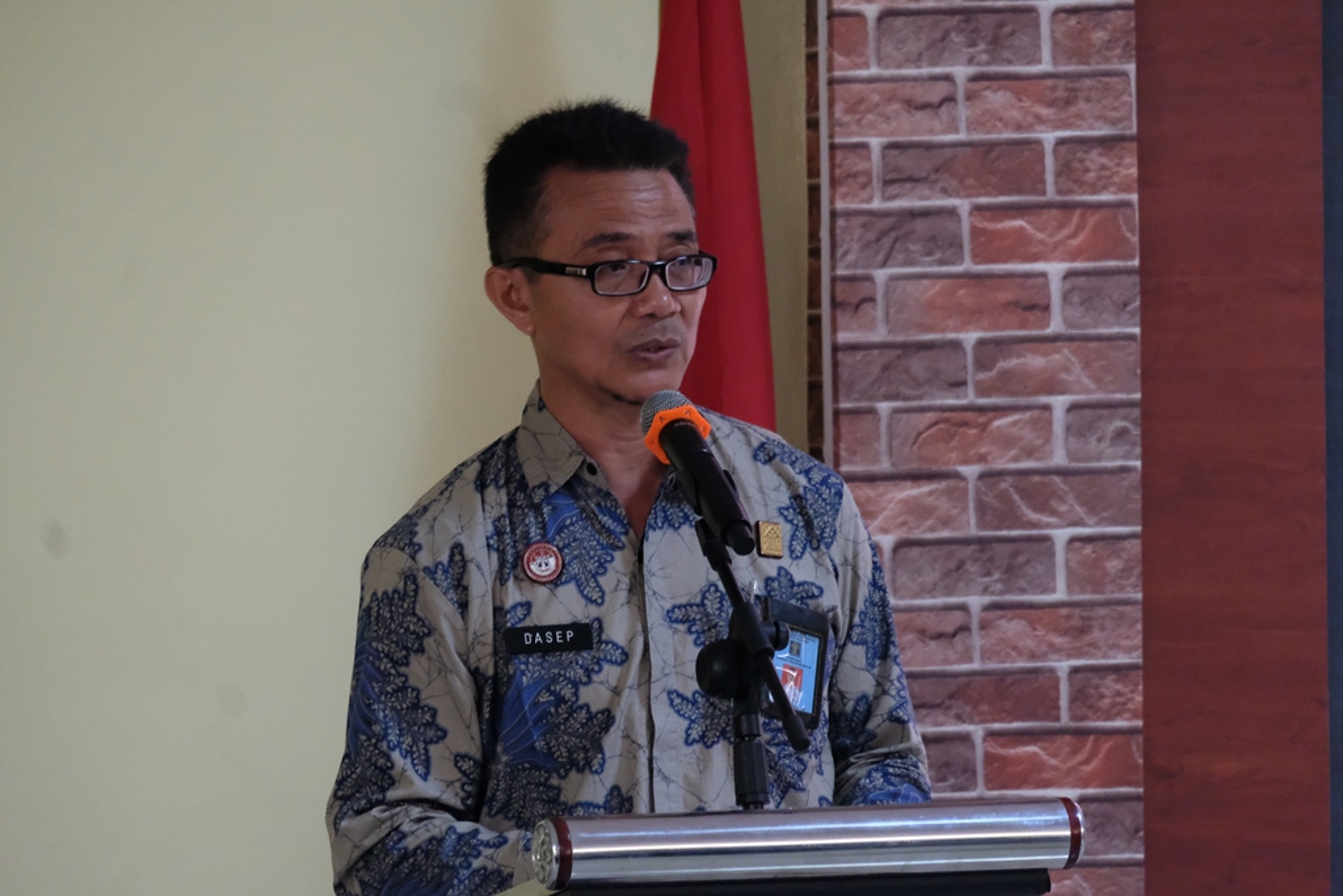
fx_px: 12125
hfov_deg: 6.3
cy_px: 448
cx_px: 672
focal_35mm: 325
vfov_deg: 4.2
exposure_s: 1/27
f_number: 6.7
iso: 6400
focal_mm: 216.9
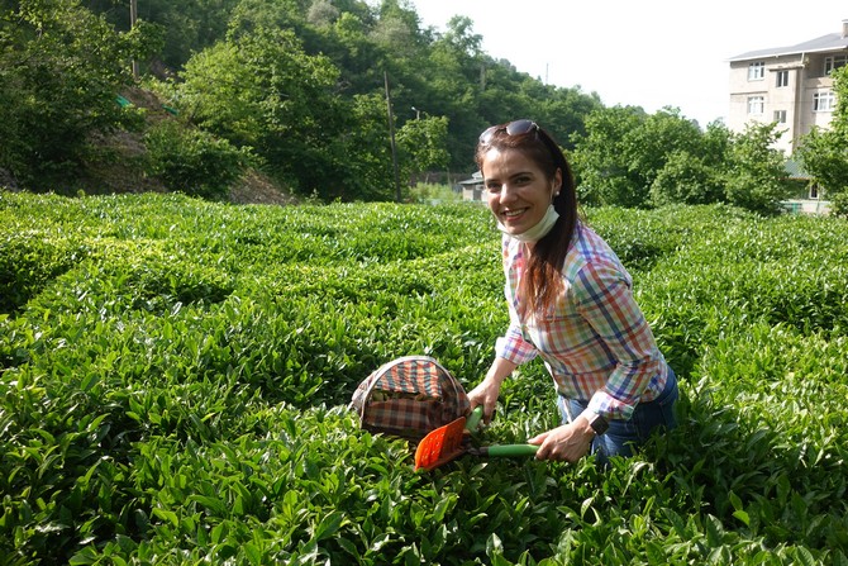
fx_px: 895
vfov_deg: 35.1
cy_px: 283
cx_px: 424
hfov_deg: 50.7
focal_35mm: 38
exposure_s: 1/640
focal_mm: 14.1
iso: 125
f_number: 2.8
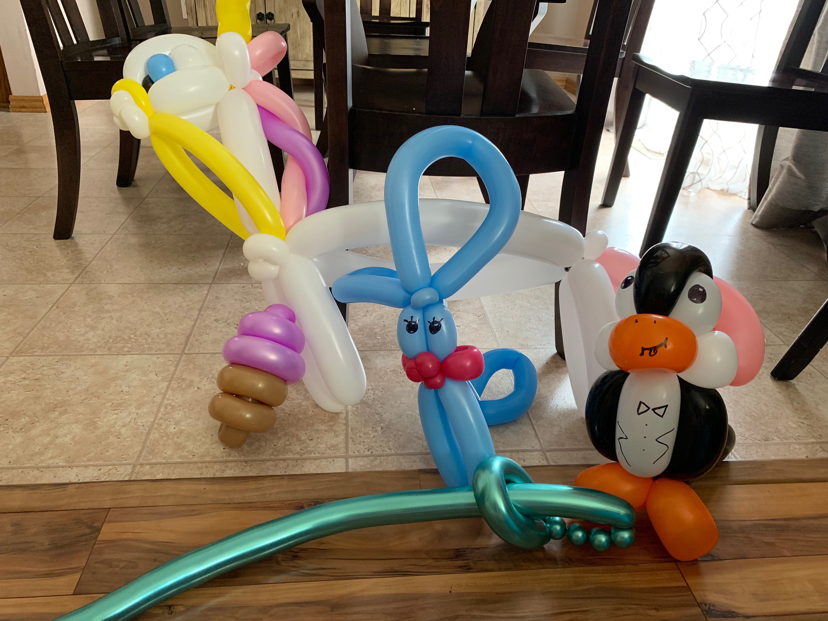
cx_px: 414
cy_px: 310
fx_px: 622
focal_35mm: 26
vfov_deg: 53.1
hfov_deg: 67.3
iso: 320
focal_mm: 4.25
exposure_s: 1/60
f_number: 1.8
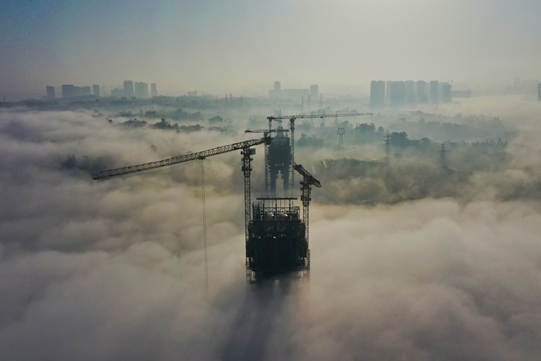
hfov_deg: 63.6
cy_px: 177
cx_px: 264
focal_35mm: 29
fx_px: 436
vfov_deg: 45.0
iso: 100
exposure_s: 1/1250
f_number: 7.1
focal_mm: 10.3
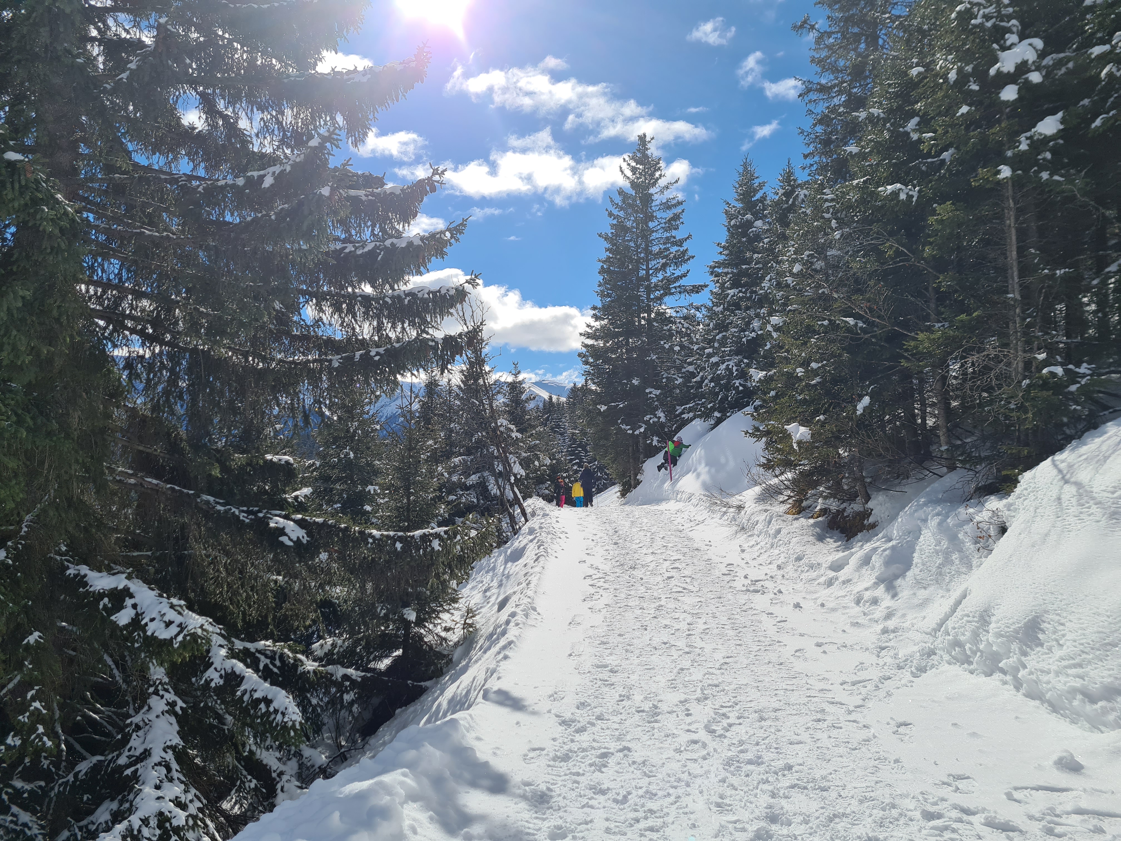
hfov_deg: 67.3
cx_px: 560
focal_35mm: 26
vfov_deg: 53.1
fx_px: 842
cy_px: 420
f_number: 1.8
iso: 50
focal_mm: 5.4
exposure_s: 1/7968
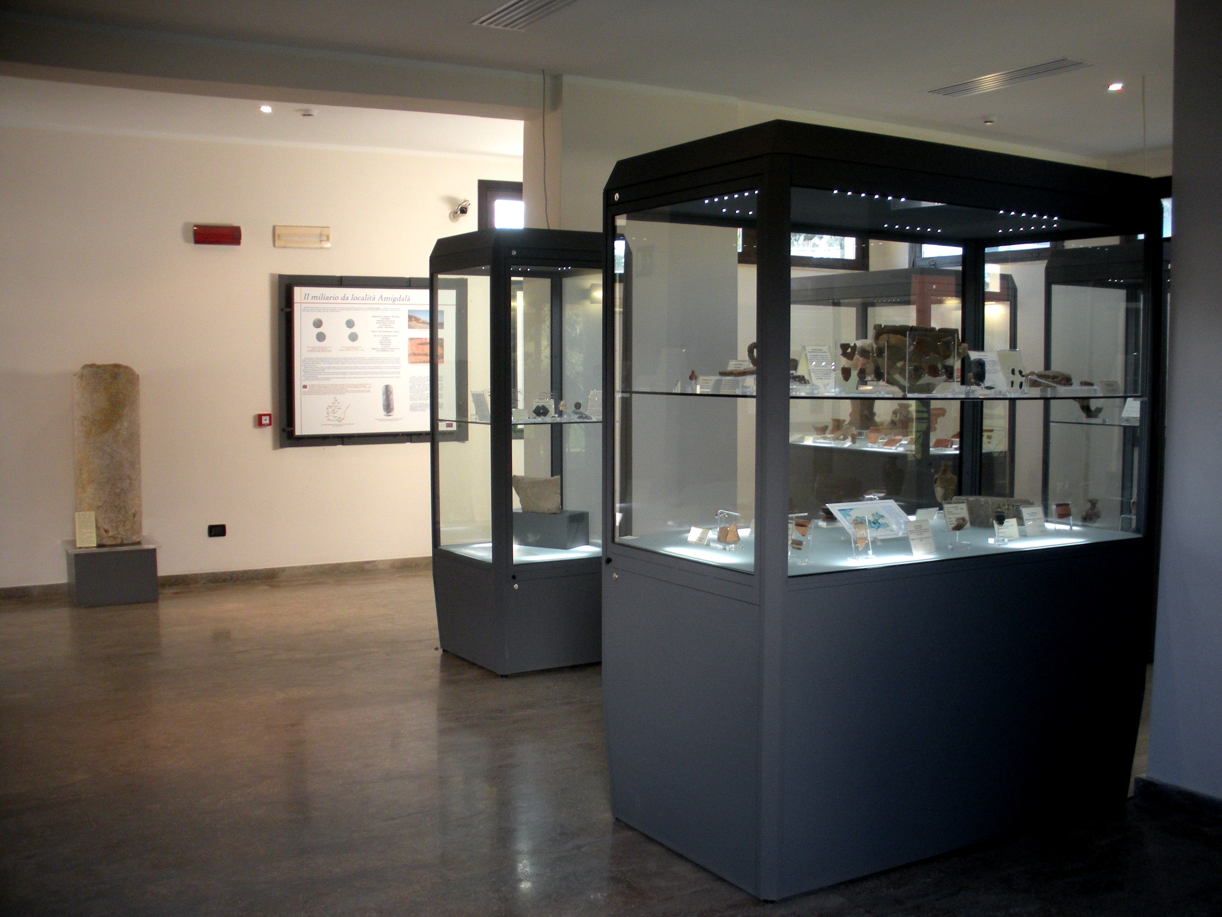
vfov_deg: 40.7
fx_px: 1236
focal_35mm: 35
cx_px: 611
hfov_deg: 52.6
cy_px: 458
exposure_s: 1/52.8
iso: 149
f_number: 3.5
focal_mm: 6.3
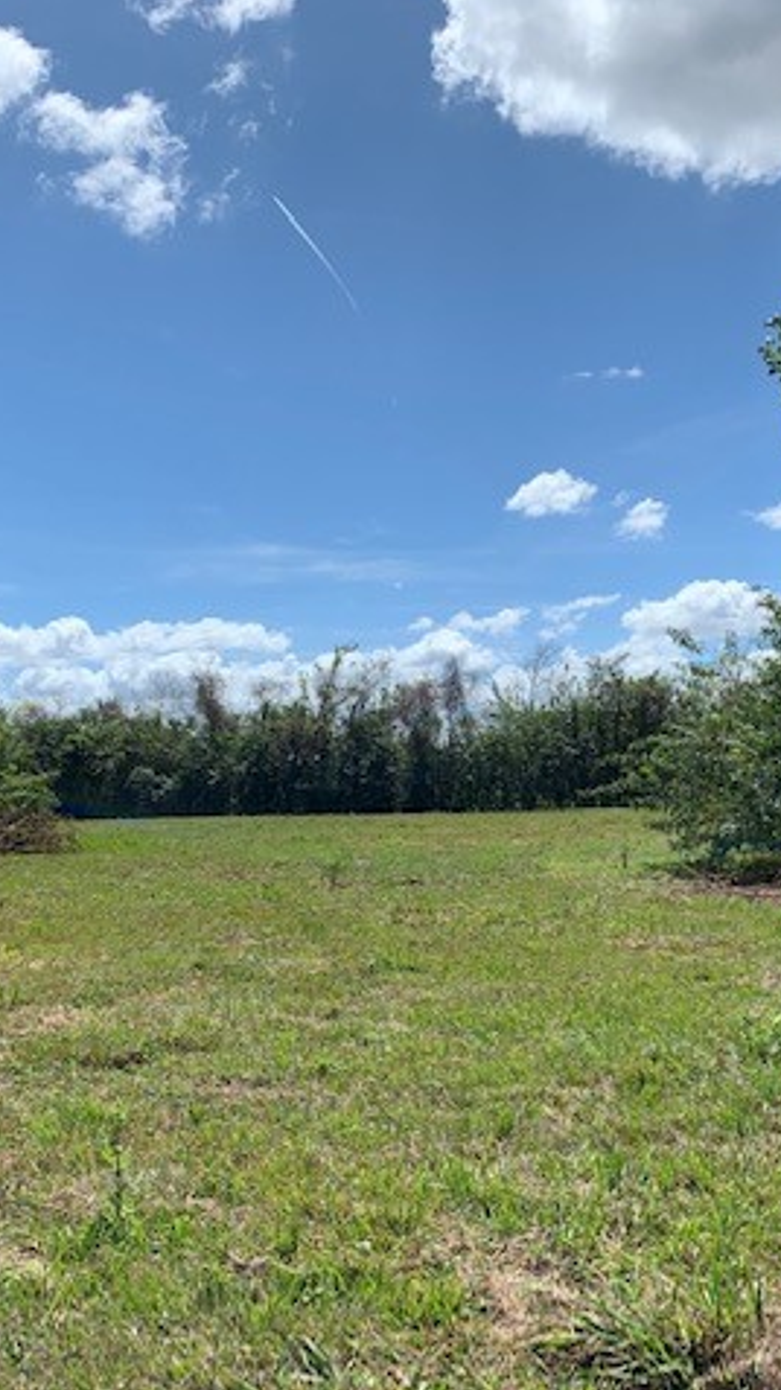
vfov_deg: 52.8
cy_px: 694
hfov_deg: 31.2
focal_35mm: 38
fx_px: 1400
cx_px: 399
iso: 25
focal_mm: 4.25
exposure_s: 1/3086
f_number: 1.8
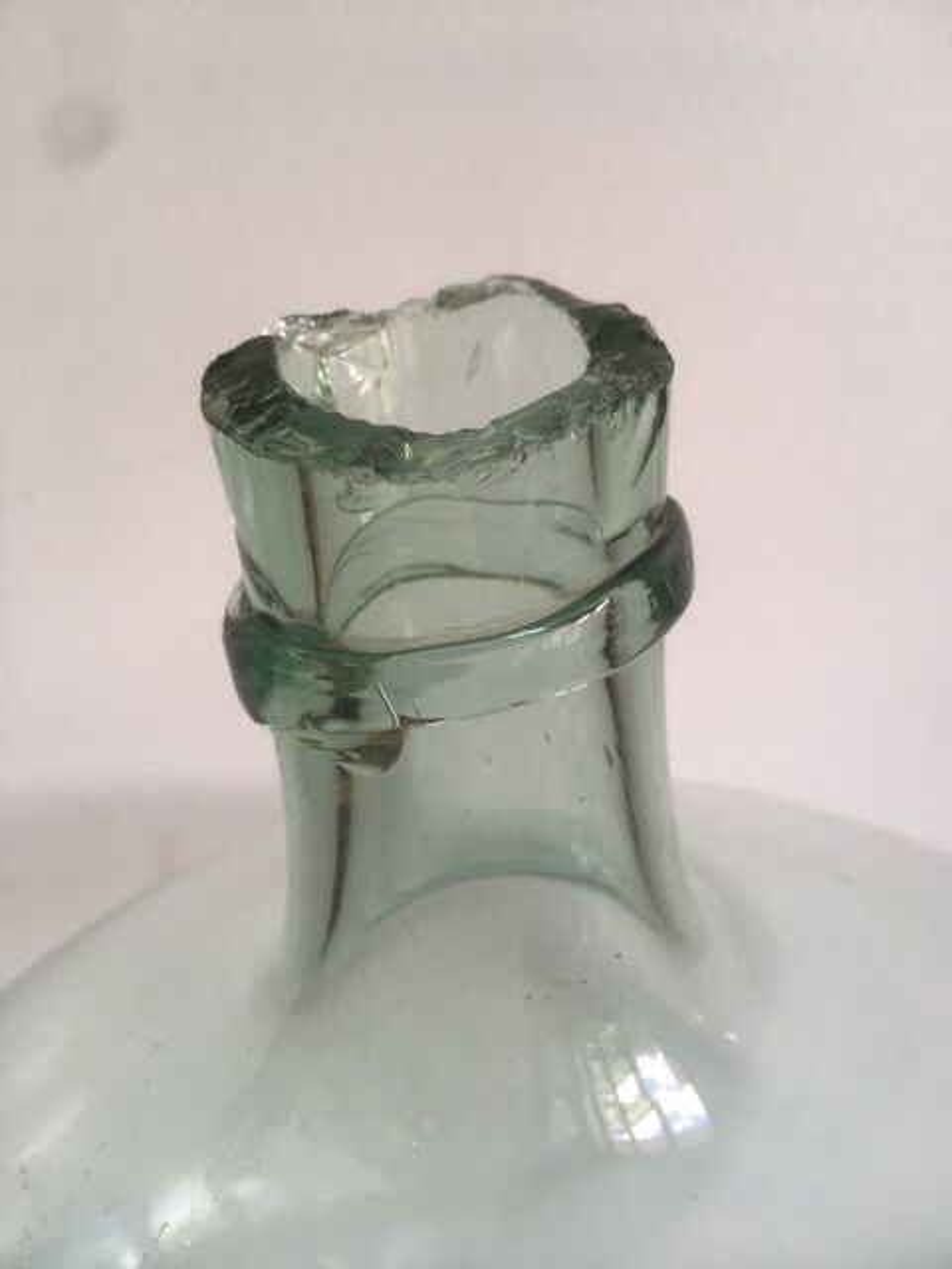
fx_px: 1063
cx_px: 476
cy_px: 634
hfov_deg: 48.2
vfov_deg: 61.7
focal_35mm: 29
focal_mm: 4.15
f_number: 2.2
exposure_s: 1/33
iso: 25
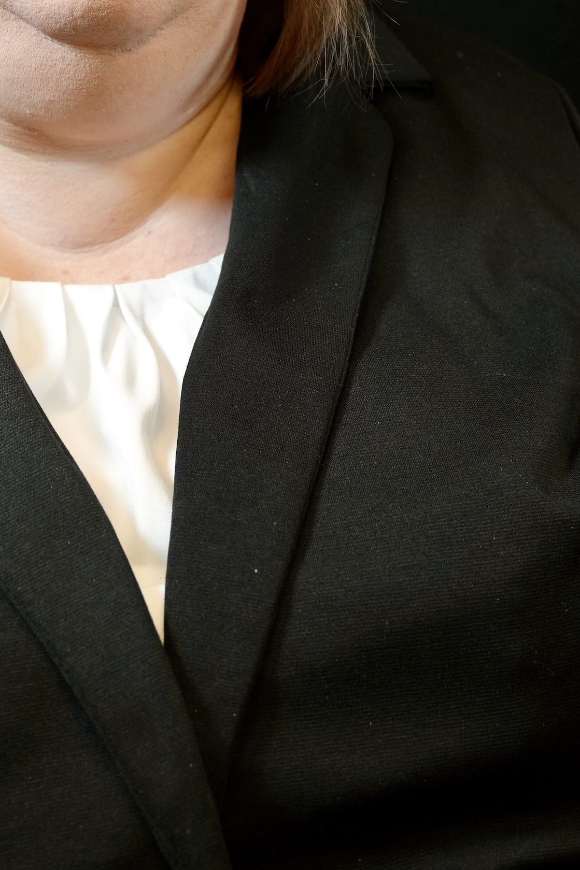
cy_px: 91
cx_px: 49
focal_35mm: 67
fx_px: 1619
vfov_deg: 28.9
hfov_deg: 19.9
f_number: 4
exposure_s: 1/160
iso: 1250
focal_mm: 30
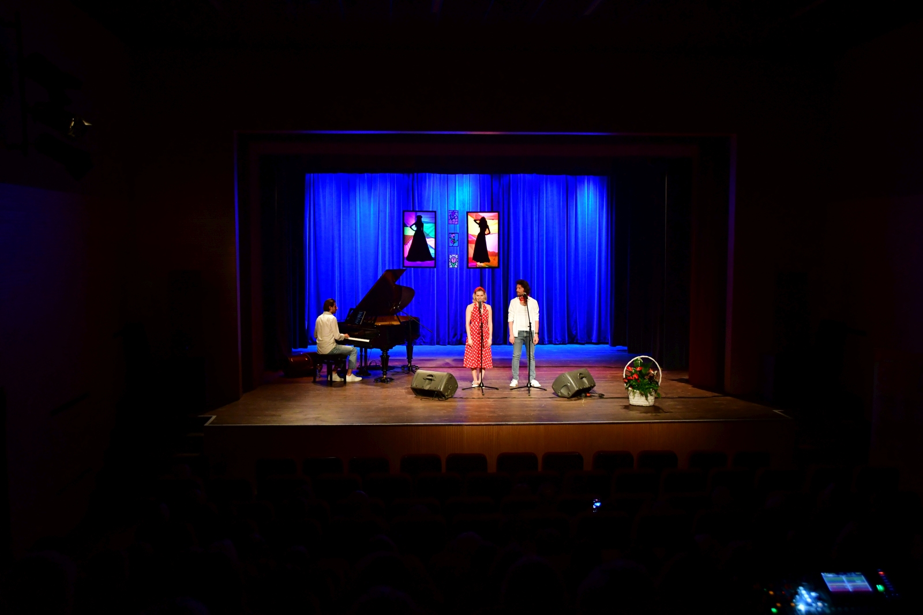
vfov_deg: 36.9
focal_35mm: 36
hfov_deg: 53.1
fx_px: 923
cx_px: 462
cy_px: 308
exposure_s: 1/100
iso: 2000
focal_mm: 24
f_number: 3.8
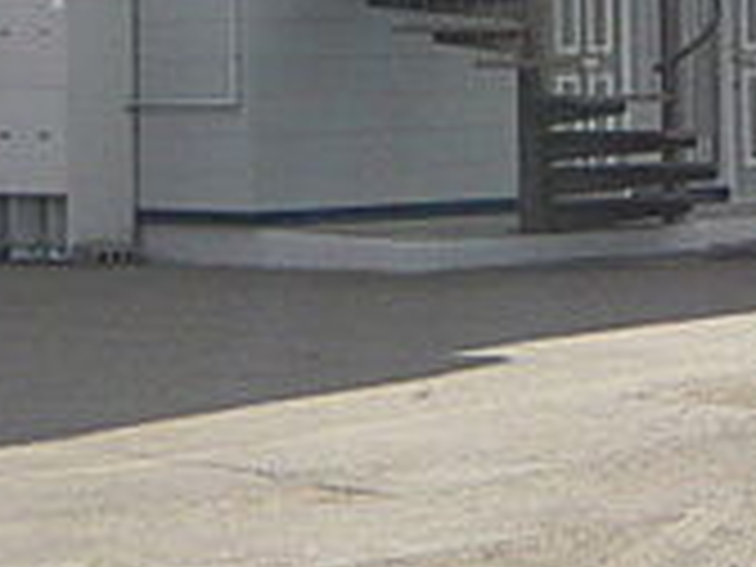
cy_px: -342
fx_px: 3735
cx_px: 752
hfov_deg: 11.4
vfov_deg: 8.4
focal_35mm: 171
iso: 100
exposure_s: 1/160
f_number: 8
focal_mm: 4.9
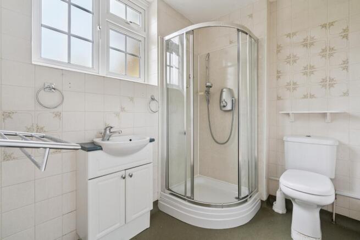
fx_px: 160
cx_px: 180
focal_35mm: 16
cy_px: 120
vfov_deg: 73.8
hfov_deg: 96.7
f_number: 8
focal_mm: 16
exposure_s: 1/4
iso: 320
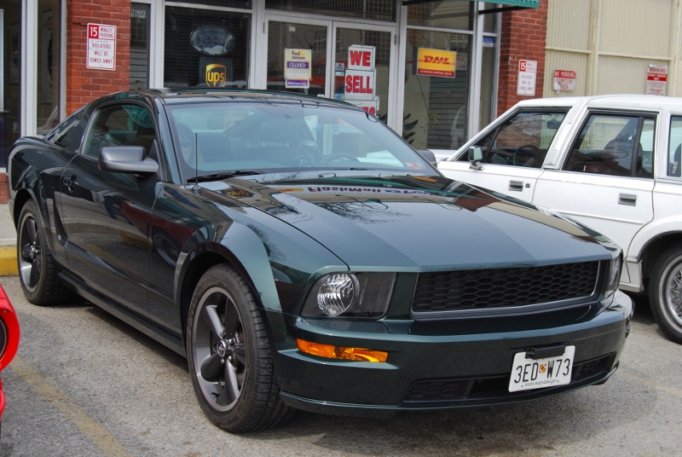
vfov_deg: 25.8
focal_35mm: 52
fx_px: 996
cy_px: 228
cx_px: 341
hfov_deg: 37.8
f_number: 8
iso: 200
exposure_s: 1/250
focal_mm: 35
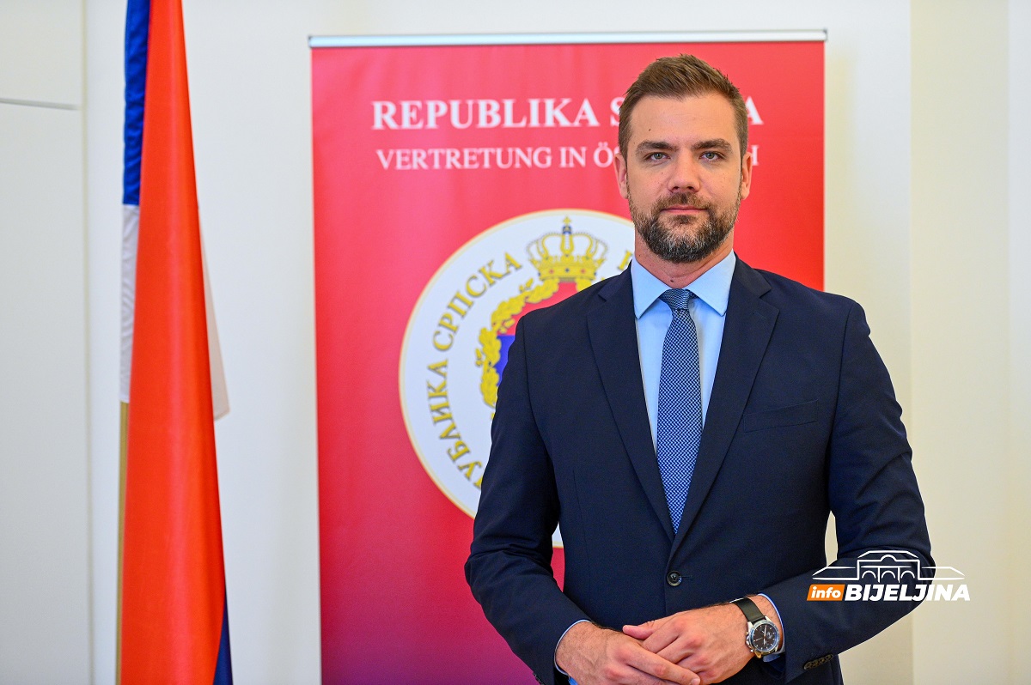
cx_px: 516
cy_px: 342
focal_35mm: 85
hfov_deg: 23.9
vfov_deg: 16.0
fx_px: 2432
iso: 2500
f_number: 2.8
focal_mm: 85
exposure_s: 1/400
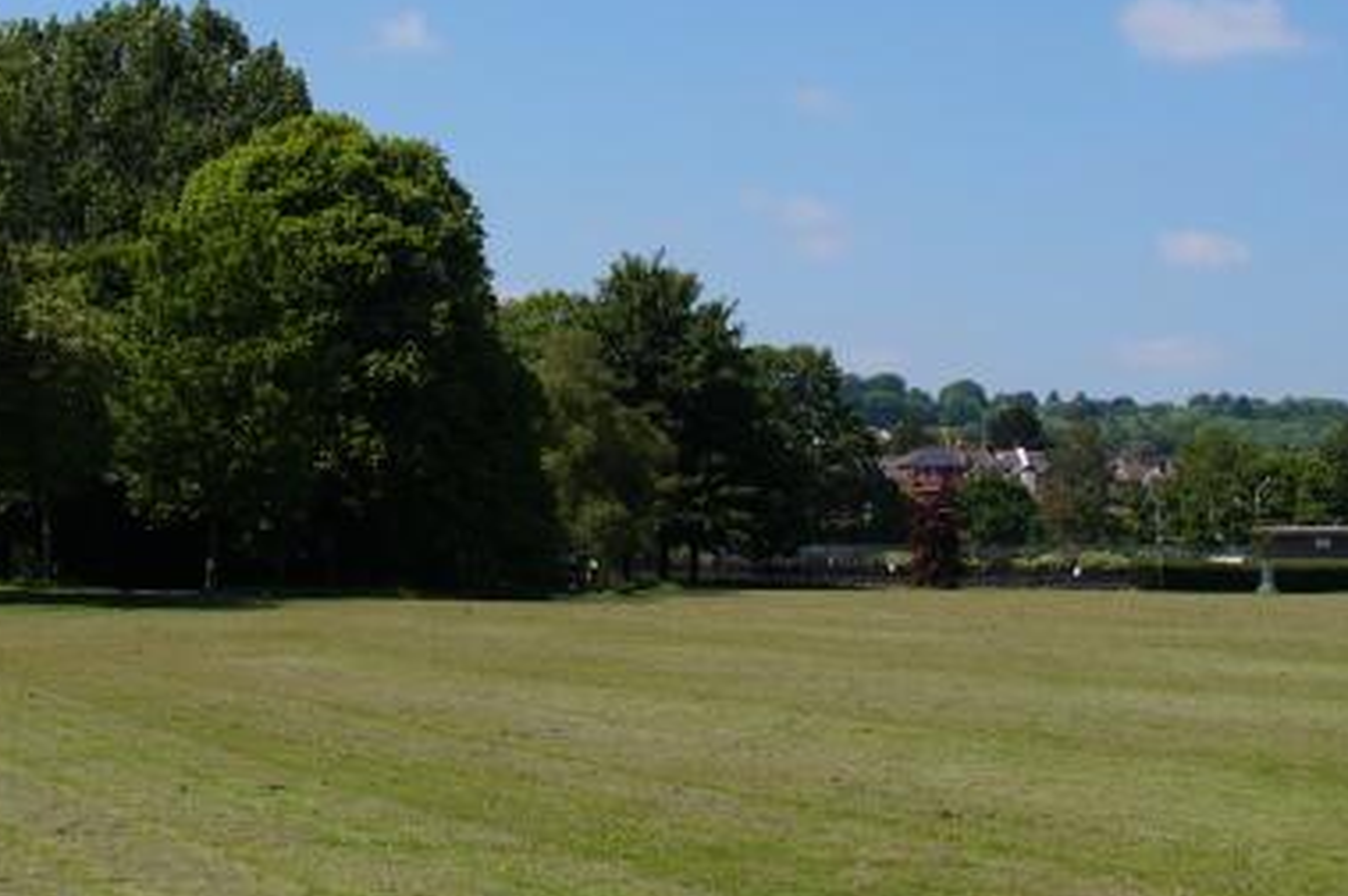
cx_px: 569
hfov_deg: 27.7
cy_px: 7
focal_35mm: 73
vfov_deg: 18.2
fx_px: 2731
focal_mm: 18
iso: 100
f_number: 10
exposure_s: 1/160
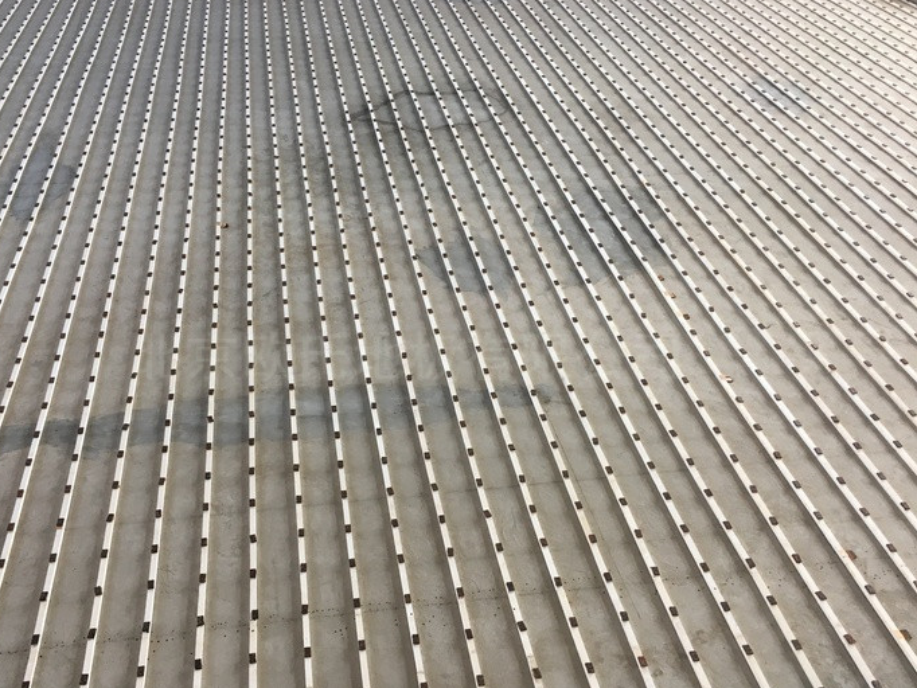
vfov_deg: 41.8
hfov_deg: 53.8
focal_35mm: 34
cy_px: 378
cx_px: 413
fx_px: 901
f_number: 2.2
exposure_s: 1/33
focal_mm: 4.15
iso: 25
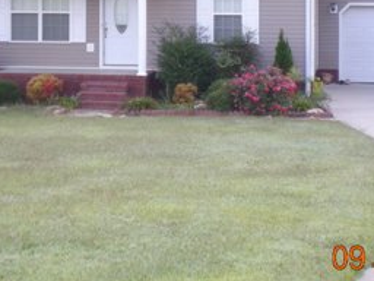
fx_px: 1188
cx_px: 175
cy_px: -20
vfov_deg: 13.2
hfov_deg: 17.9
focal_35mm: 110
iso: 50
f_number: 3.5
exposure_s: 1/65.3
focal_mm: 7.4
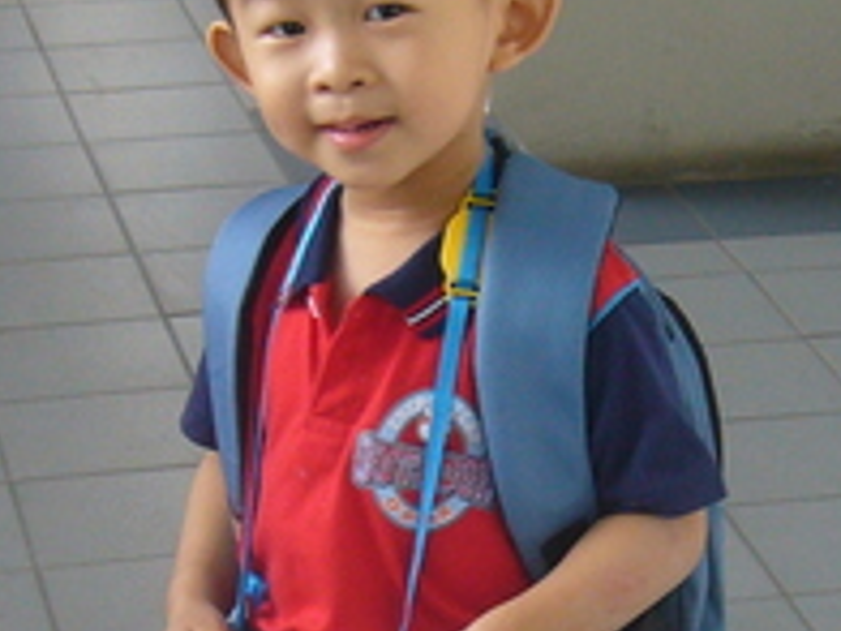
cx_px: 459
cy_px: 567
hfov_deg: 12.6
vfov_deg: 9.4
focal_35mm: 157
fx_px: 3814
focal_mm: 5.8
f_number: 2.8
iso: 80
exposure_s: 1/40
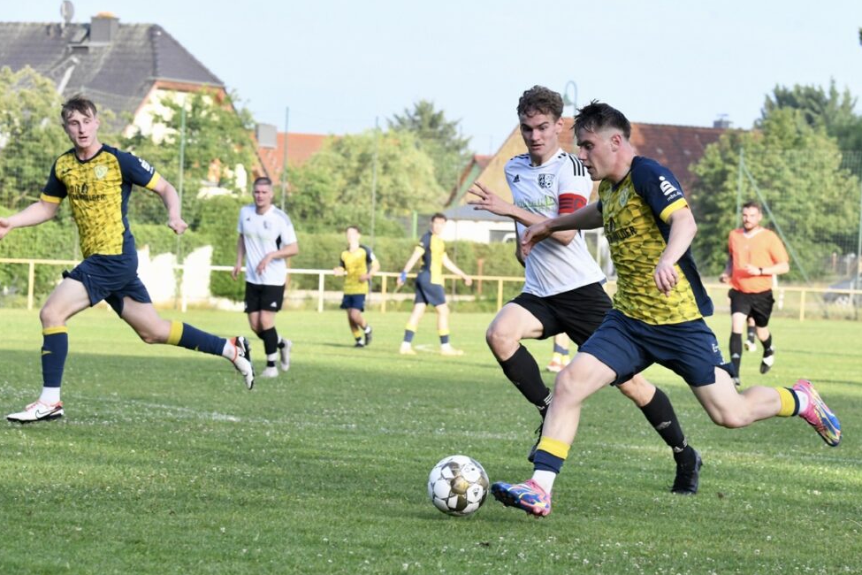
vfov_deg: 9.3
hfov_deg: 14.0
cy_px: 285
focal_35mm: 147
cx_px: 432
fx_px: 3520
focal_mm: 140
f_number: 9
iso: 5000
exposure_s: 1/1600
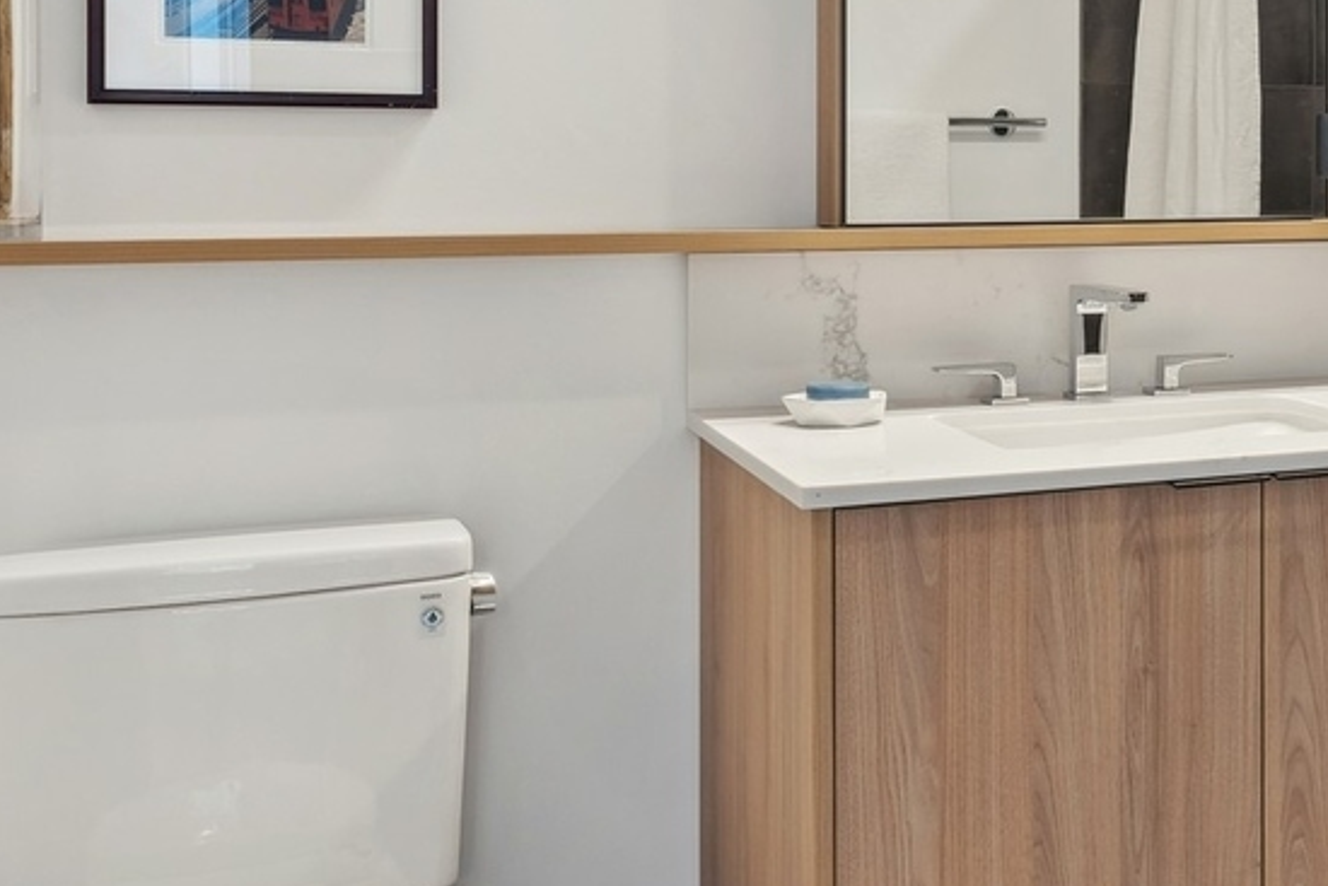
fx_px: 1956
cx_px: 1342
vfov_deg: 25.2
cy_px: 215
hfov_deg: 34.0
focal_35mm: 53
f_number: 8
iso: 320
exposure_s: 1/8
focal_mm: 18
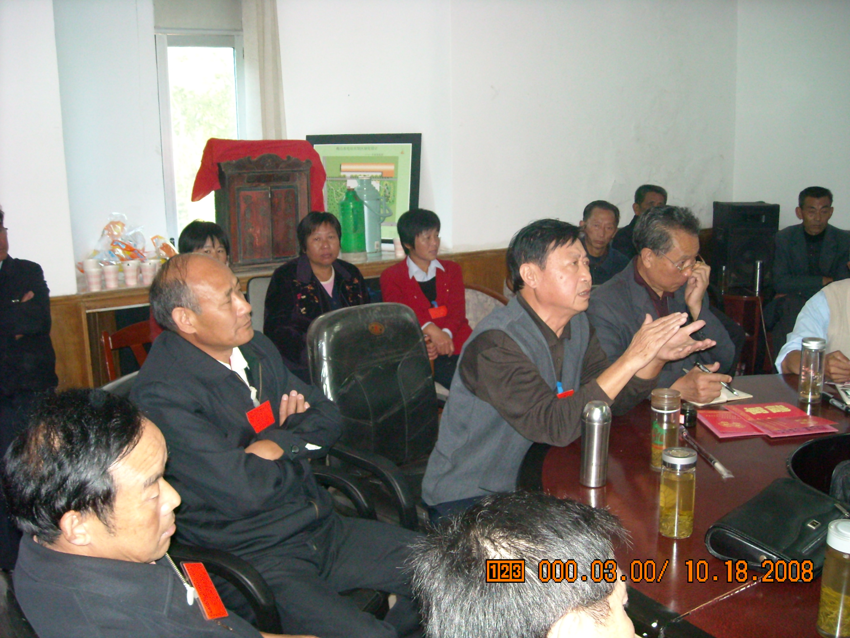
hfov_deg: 52.6
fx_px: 859
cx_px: 425
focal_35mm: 35
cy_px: 319
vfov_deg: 40.7
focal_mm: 5.7
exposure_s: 1/60
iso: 455
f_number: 2.8
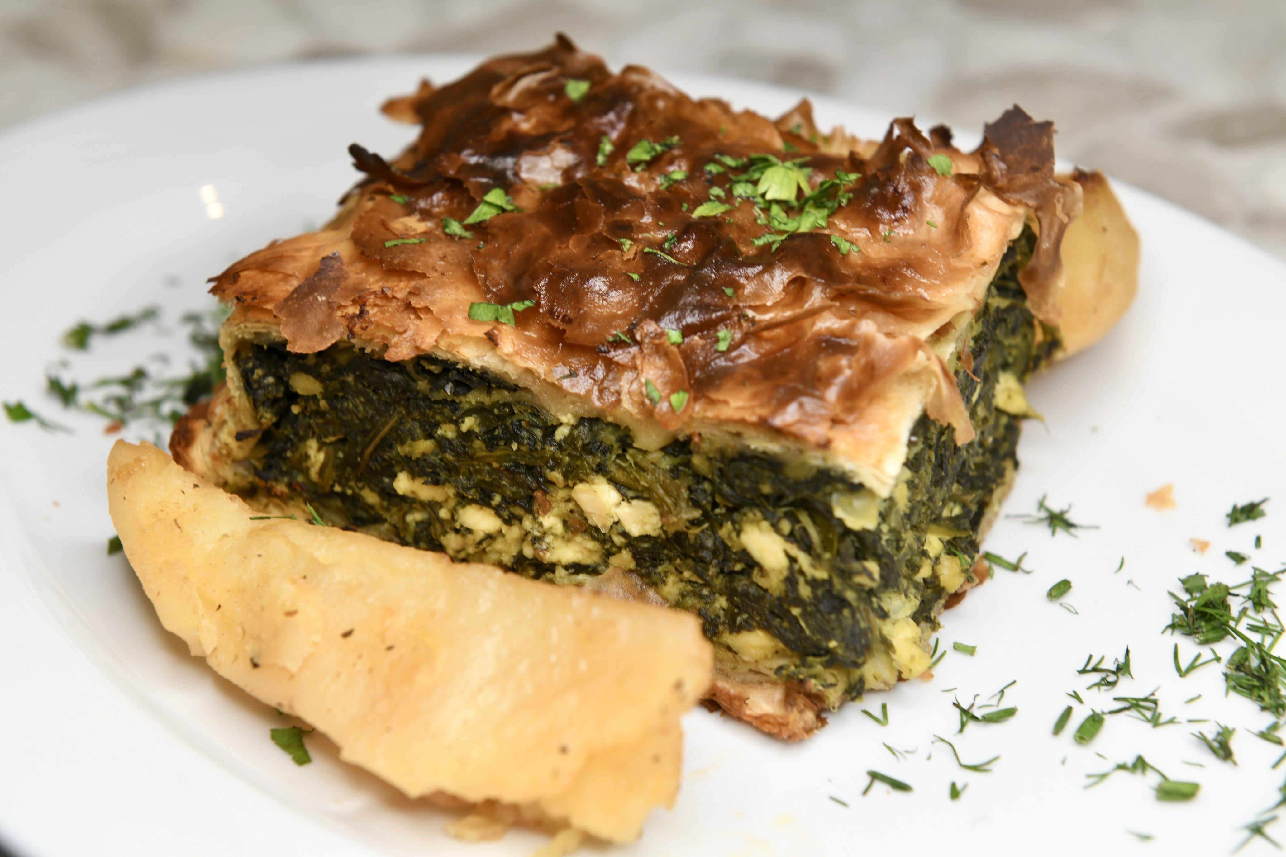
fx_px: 2215
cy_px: 428
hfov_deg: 32.4
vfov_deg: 21.9
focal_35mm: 62
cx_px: 643
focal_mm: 62
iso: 400
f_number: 6.3
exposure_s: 1/60
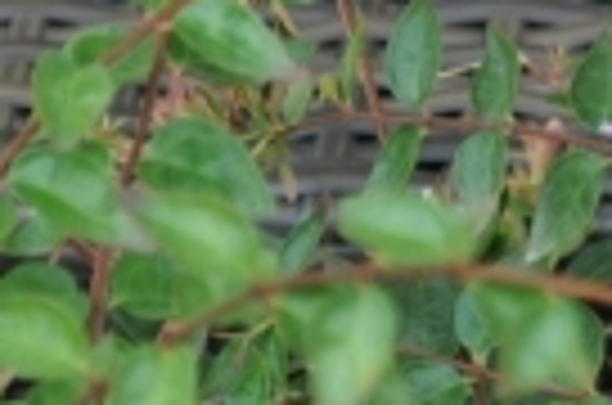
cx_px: 828
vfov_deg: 4.4
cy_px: -182
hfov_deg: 6.6
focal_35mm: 311
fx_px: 5273
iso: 800
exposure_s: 1/640
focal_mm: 55
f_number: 5.6
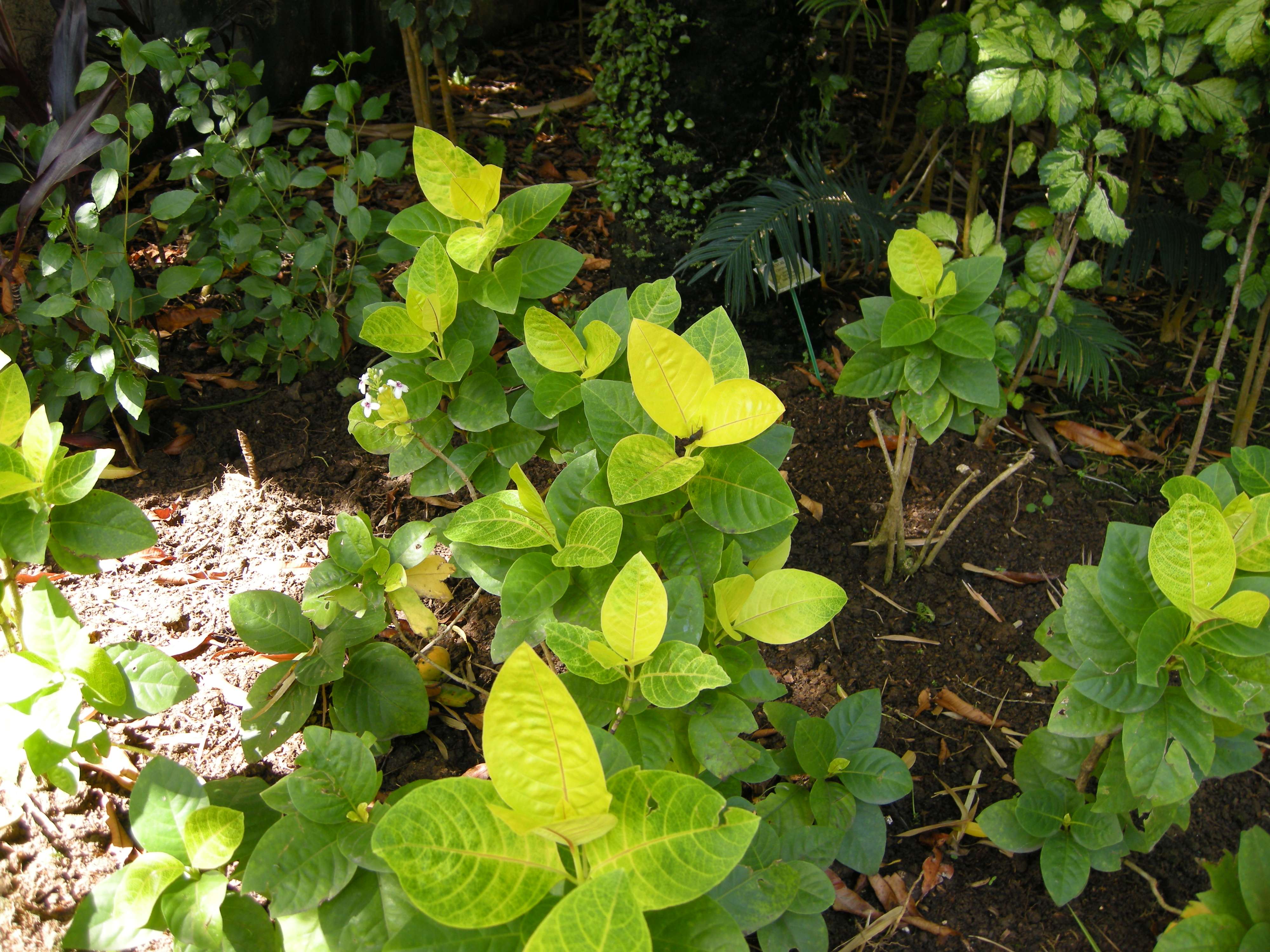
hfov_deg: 52.6
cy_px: 476
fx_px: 1284
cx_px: 635
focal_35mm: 35
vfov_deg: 40.7
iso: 64
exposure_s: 1/45.2
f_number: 3
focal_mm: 7.5
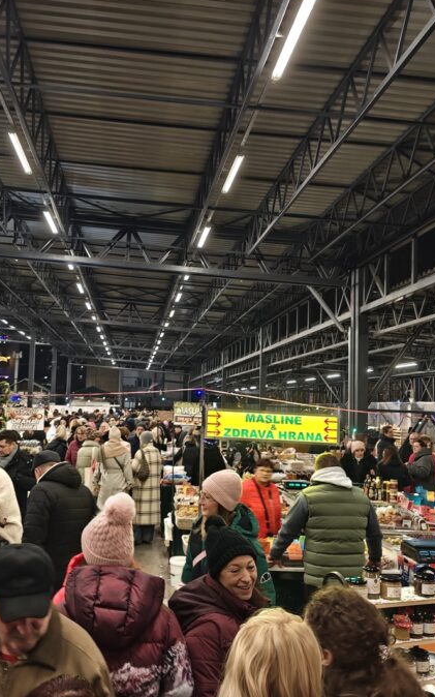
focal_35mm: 33
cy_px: 347
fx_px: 626
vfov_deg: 58.2
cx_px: 151
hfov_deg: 38.0
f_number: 1.6
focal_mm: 6.55
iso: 1250
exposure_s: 1/33.3
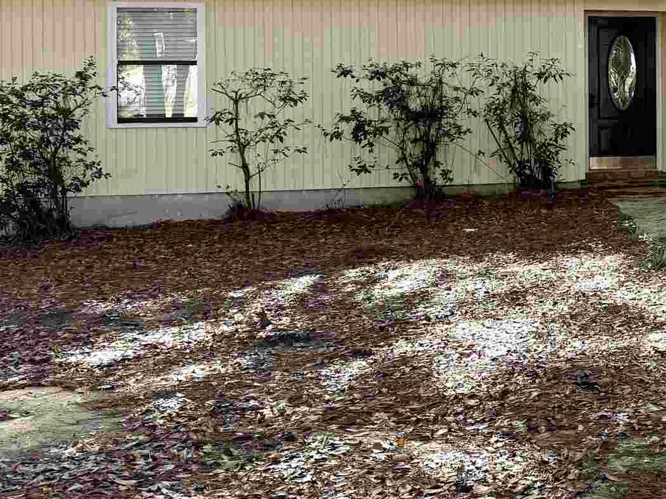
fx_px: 1347
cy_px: 88
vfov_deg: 20.7
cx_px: 800
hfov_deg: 25.0
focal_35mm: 70
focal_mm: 6.76
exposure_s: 1/414
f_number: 1.78
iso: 100
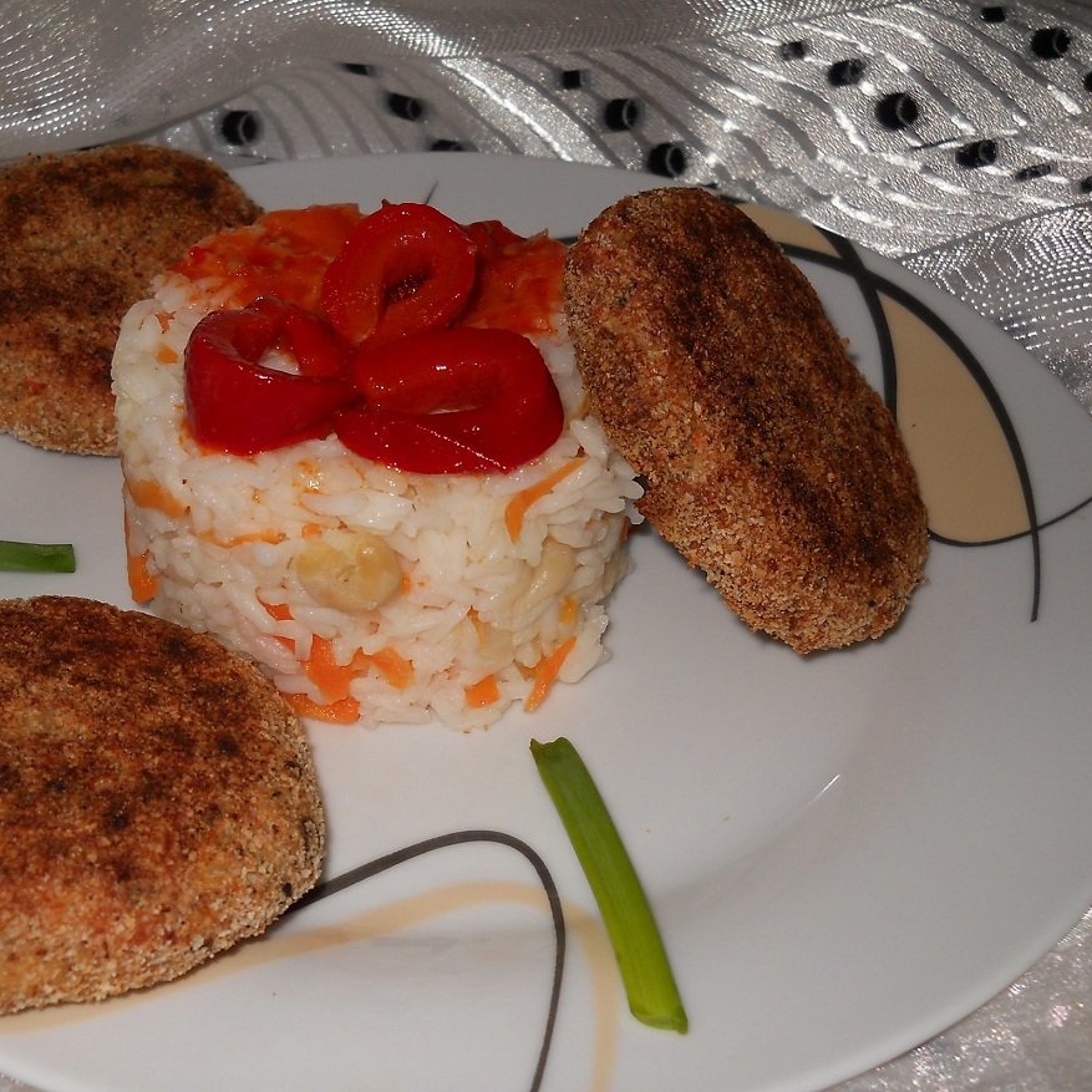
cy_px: 550
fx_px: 1749
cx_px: 391
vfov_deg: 34.7
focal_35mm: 49
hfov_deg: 34.4
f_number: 5.5
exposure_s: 1/30
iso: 80
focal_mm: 6.72
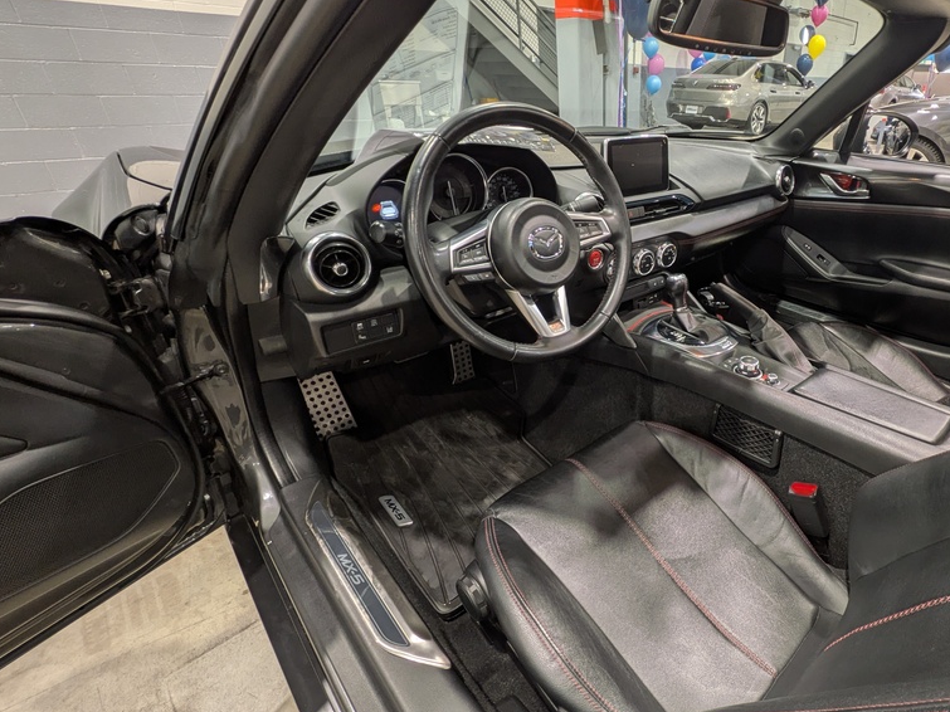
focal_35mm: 19
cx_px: 635
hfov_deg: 81.7
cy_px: 360
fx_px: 521
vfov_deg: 68.7
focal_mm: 1.83
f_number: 2.2
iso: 64
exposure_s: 1/24
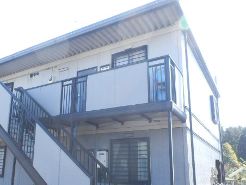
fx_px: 242
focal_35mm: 34
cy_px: 119
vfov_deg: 41.4
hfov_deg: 53.2
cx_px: 87
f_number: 3
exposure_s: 1/160
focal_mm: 4.2
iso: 80
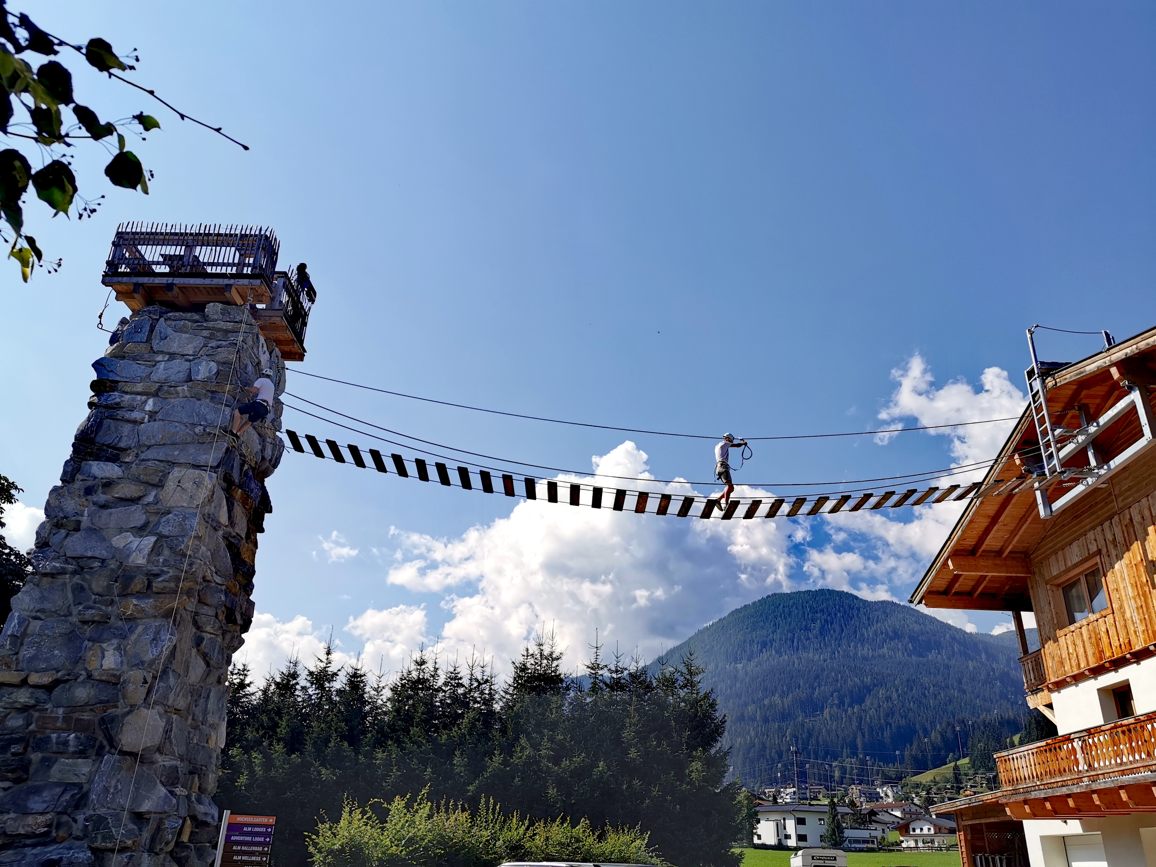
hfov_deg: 65.3
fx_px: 902
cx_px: 578
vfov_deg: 51.4
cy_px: 434
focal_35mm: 27
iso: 50
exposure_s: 1/5988
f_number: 1.6
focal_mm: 5.56
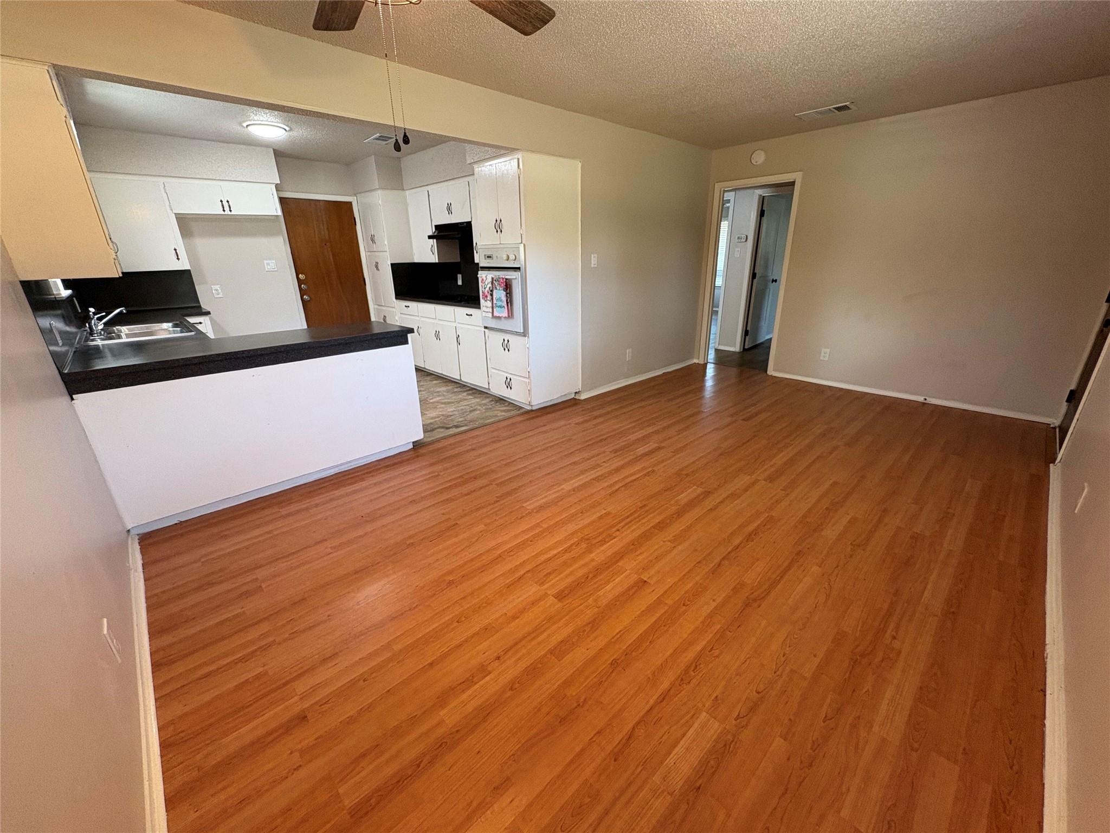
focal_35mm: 14
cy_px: 416
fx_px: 449
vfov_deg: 85.7
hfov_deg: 102.1
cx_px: 555
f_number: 2.2
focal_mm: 2.22
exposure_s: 1/60
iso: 200
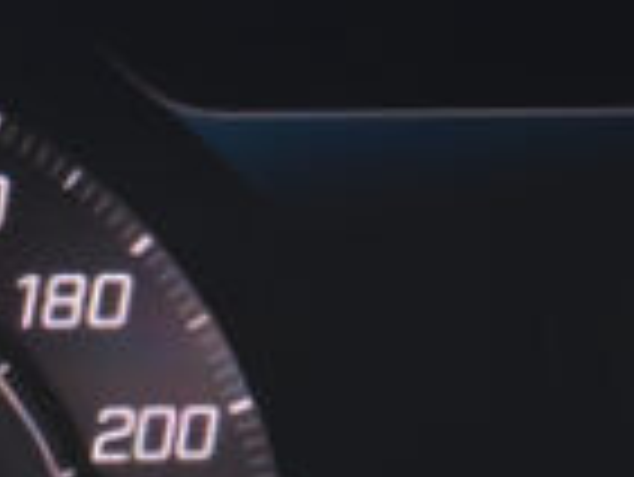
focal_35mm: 266
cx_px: 526
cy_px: 700
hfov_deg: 7.4
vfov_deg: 5.5
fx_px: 4876
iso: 2000
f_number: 9
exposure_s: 1/160
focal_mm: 25.6
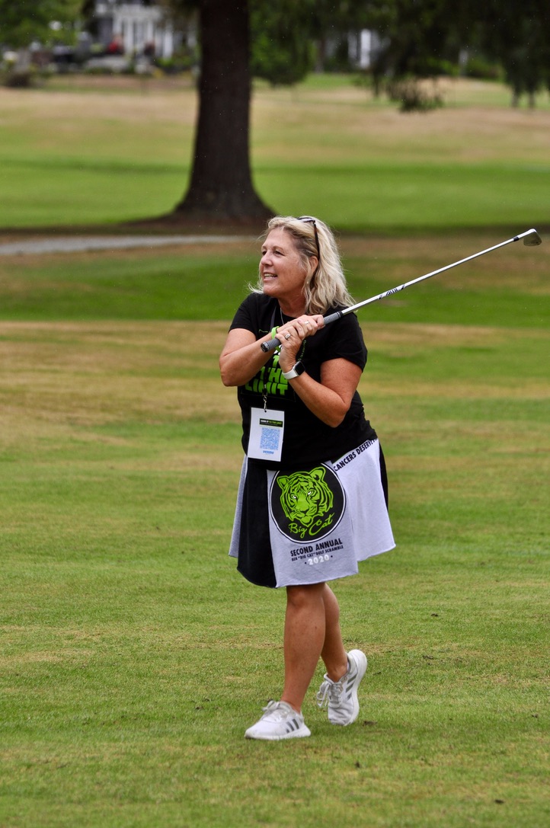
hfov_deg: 6.3
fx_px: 4997
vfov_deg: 9.5
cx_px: 275
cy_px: 414
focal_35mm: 218
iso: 400
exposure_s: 1/1250
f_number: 5
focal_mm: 145
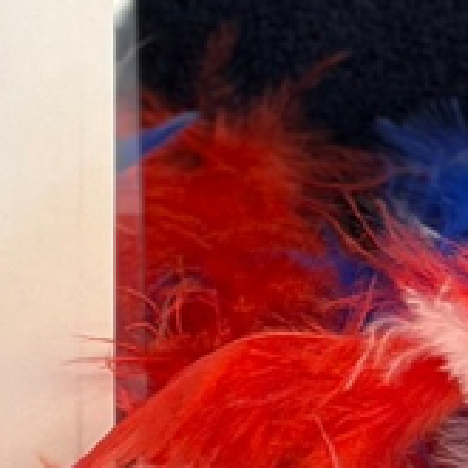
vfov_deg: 5.6
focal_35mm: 309
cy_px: -204
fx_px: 4726
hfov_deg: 5.4
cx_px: -737
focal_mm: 6.76
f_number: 1.78
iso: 250
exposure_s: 1/60
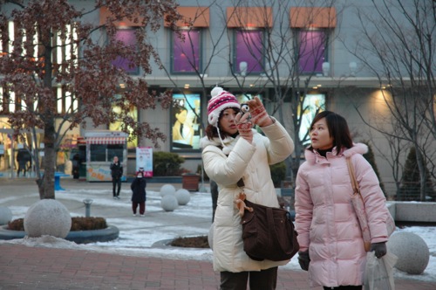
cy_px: 145
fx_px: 1270
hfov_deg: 19.5
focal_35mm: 105
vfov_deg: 13.0
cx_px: 218
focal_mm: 70
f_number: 5
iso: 400
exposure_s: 1/50
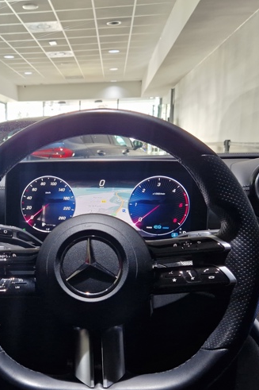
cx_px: 40
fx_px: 421
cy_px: 237
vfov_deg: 49.2
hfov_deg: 32.9
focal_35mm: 39
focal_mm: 5.4
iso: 500
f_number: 1.8
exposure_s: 1/100
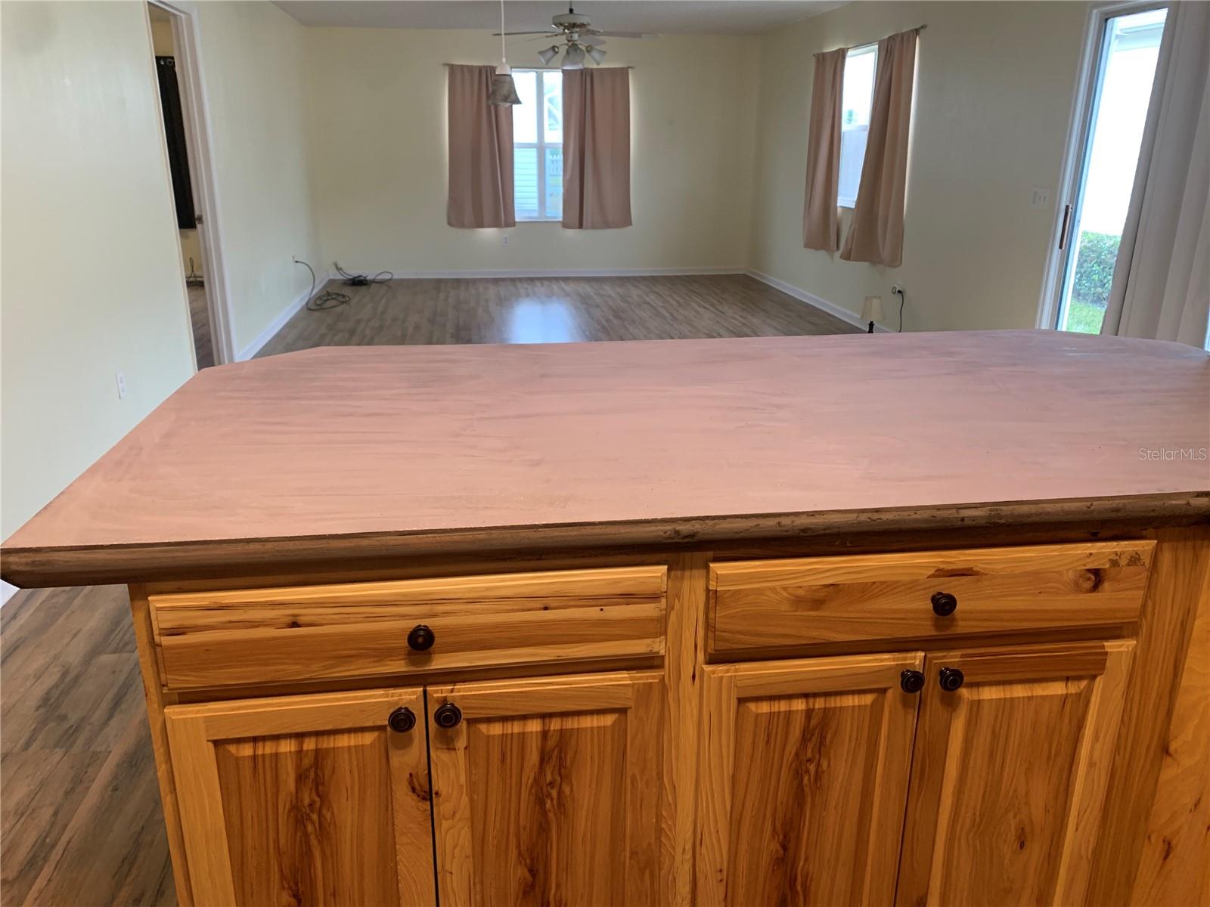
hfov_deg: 67.3
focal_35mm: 26
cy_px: 454
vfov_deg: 53.1
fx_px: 909
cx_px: 605
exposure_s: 1/60
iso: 125
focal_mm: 4.25
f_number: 1.8
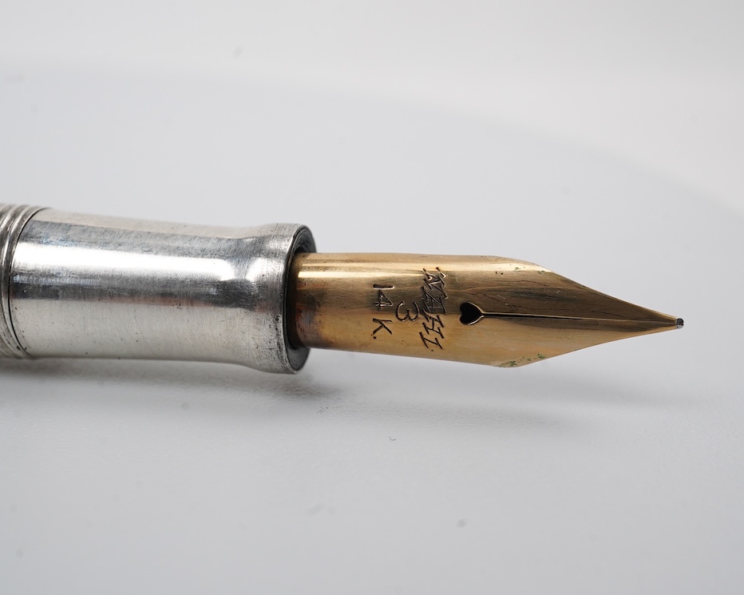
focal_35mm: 51
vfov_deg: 29.7
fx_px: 1123
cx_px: 431
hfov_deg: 36.6
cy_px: 298
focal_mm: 30
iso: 400
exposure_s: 1/100
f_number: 22
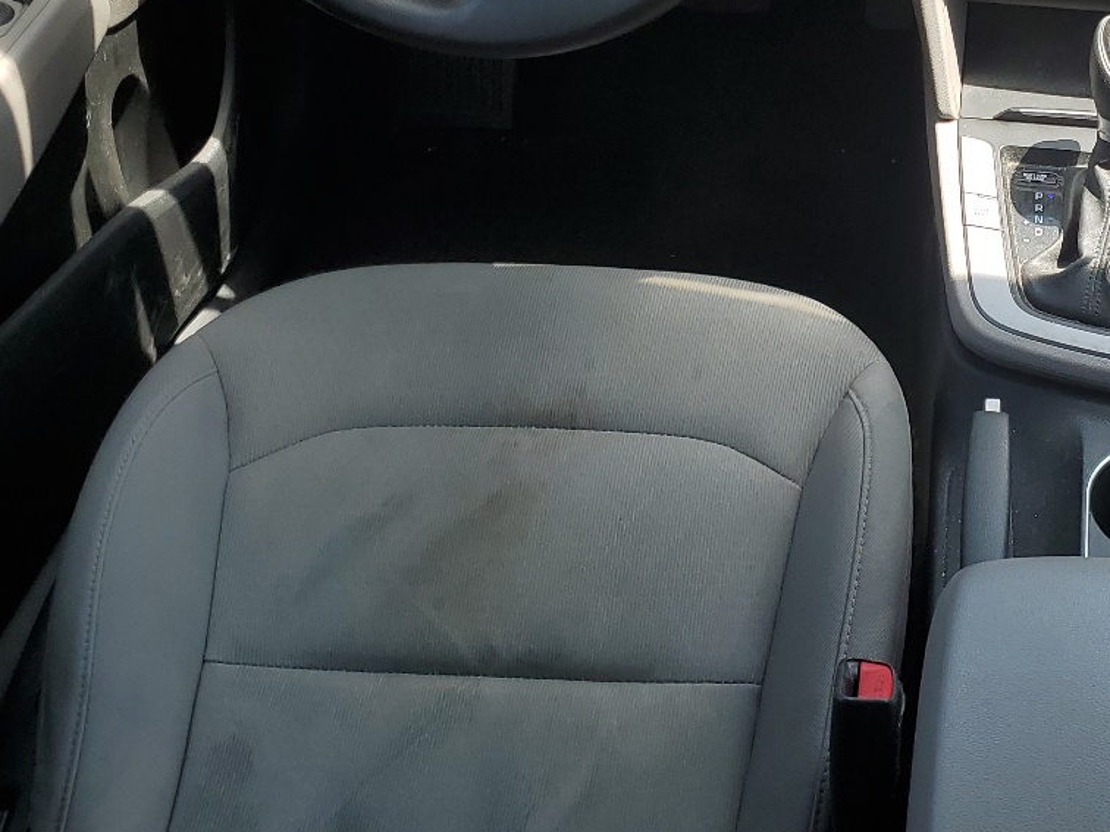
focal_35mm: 55
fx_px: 1764
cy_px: 194
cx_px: 962
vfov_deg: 26.2
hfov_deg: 33.4
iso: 50
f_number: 1.5
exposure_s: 1/476
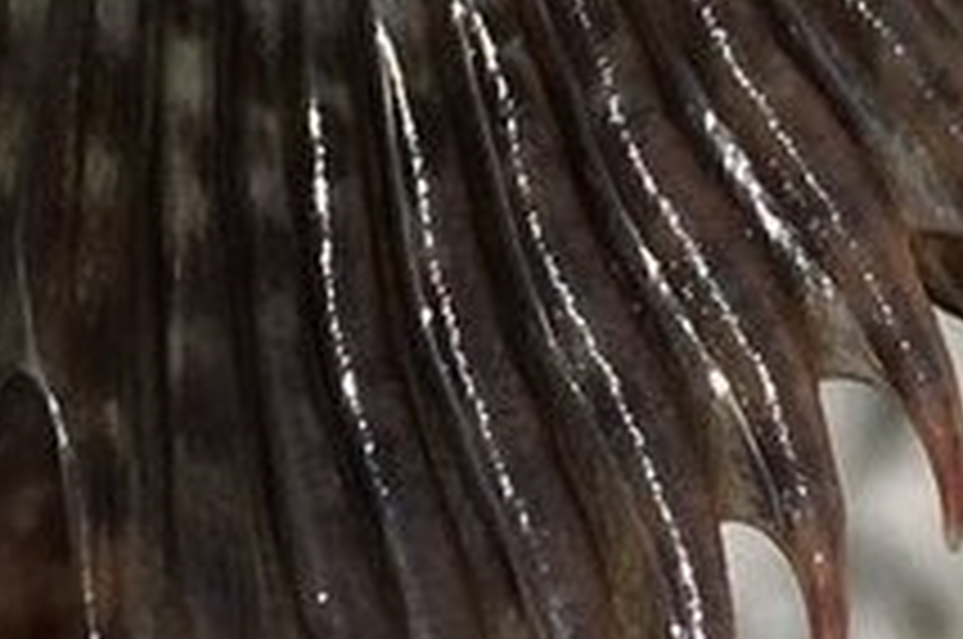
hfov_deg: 8.6
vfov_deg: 5.2
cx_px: 621
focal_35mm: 241
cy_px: -1568
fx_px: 6437
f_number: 2.2
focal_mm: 4.15
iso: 25
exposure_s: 1/1603
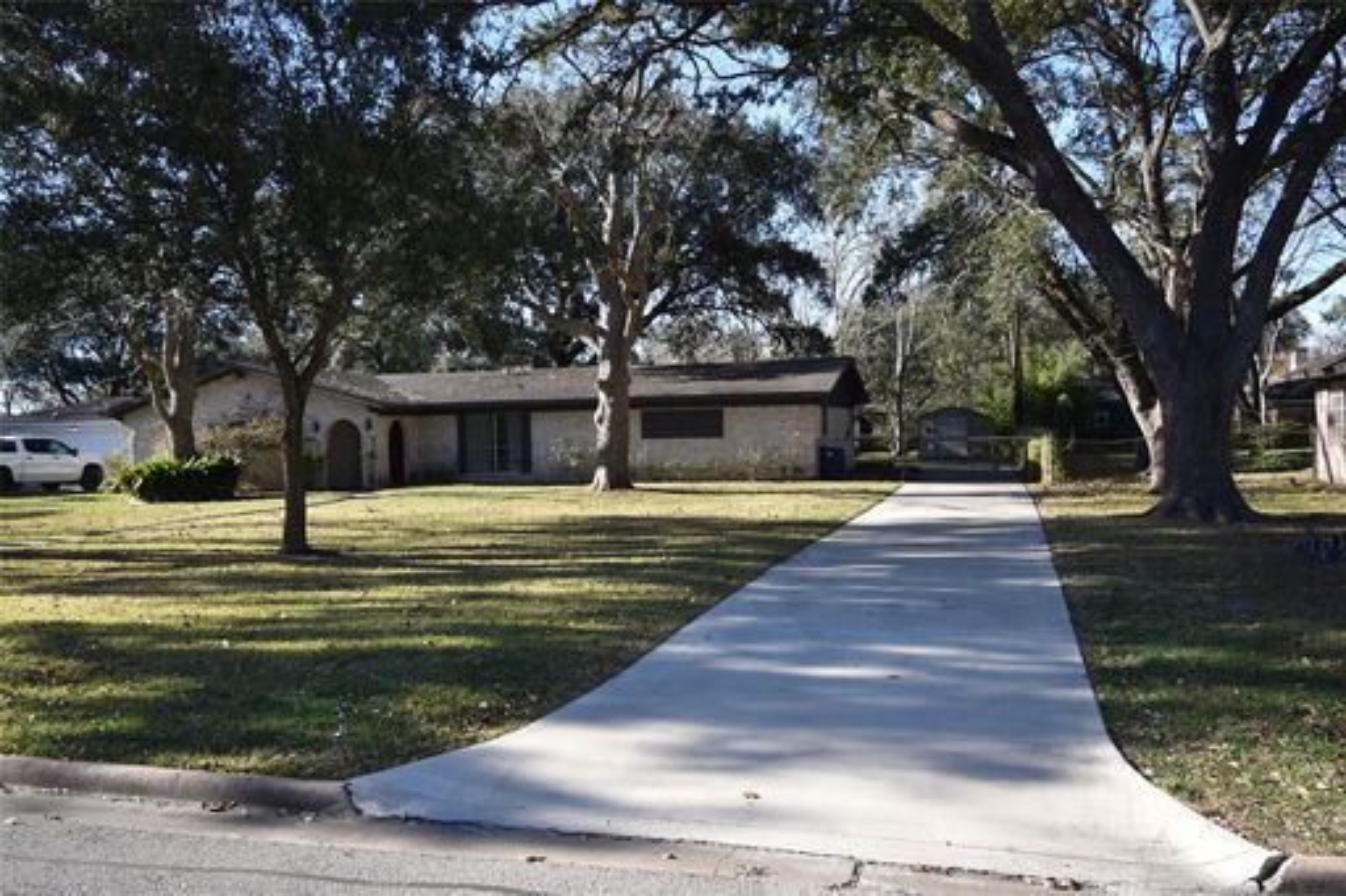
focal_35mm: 30
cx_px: 673
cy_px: 448
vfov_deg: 43.6
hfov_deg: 61.9
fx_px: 1121
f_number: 5.6
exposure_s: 1/250
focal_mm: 20
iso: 200
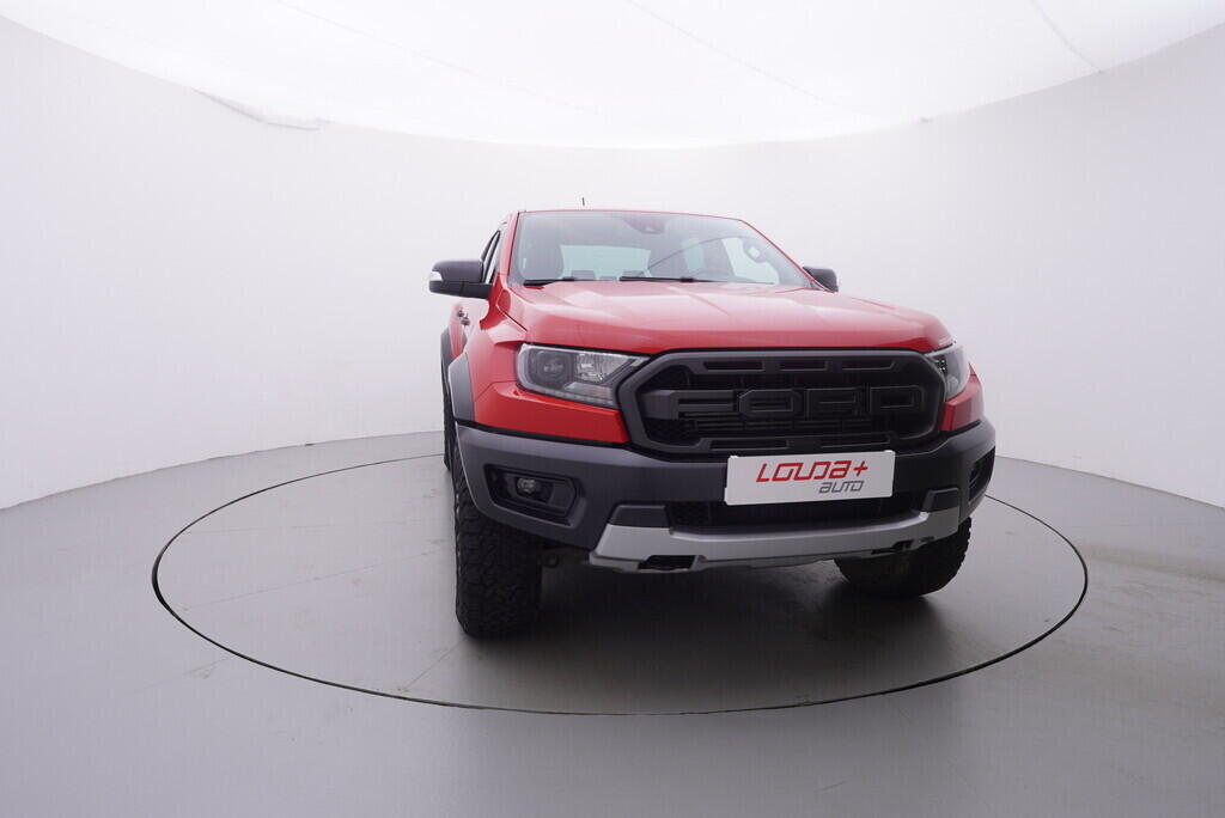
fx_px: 766
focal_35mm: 22
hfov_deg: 77.3
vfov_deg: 56.2
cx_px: 612
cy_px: 409
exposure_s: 1/80
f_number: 5
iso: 200
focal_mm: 15
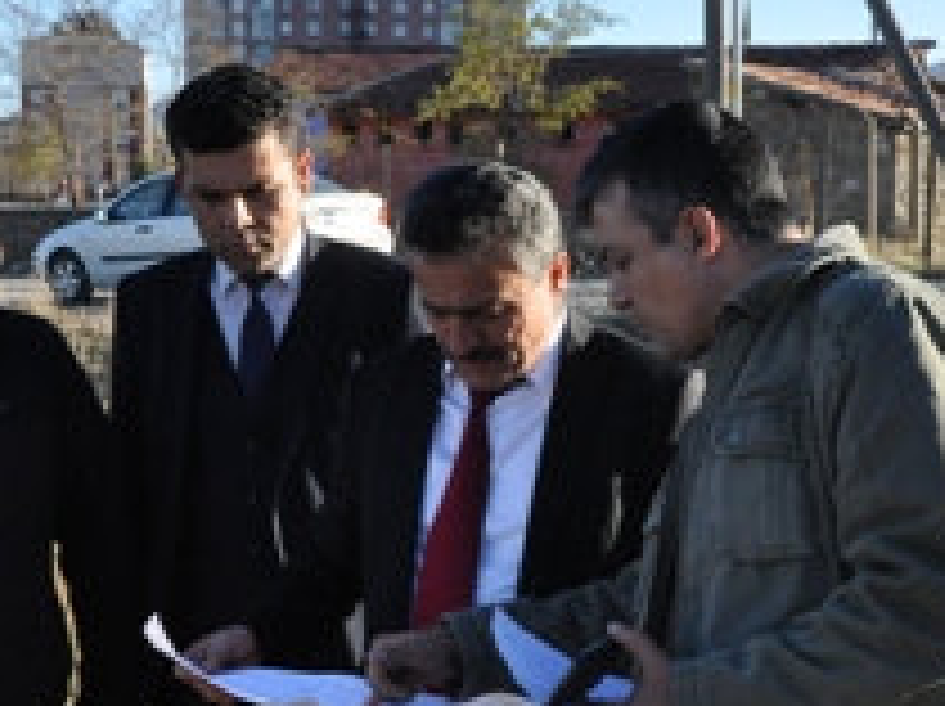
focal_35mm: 80
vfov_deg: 18.4
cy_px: 454
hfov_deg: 24.4
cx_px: 608
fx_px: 2181
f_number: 14
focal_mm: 26
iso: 2000
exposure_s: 1/800
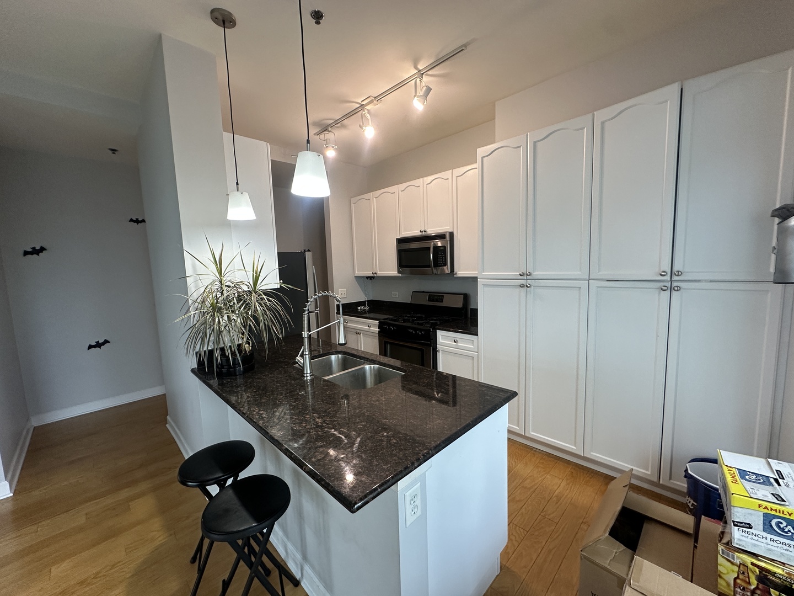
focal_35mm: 14
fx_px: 321
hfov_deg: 102.1
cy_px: 298
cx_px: 397
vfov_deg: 85.7
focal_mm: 2.22
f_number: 2.2
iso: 200
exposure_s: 1/120
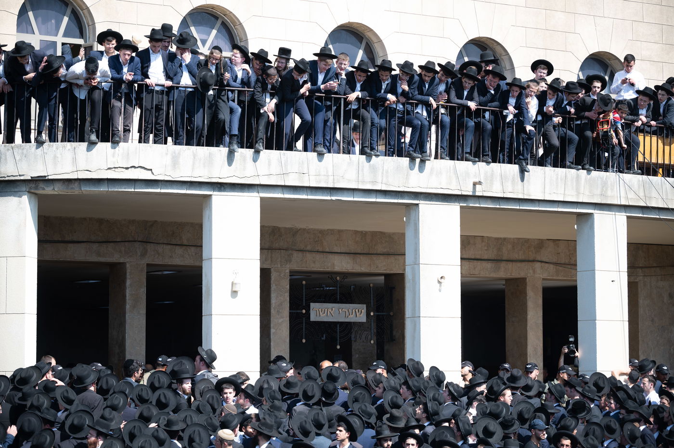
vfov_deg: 14.2
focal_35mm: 96
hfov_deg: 21.3
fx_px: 1796
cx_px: 337
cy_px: 224
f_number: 2.8
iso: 160
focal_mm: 96
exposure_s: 1/1250
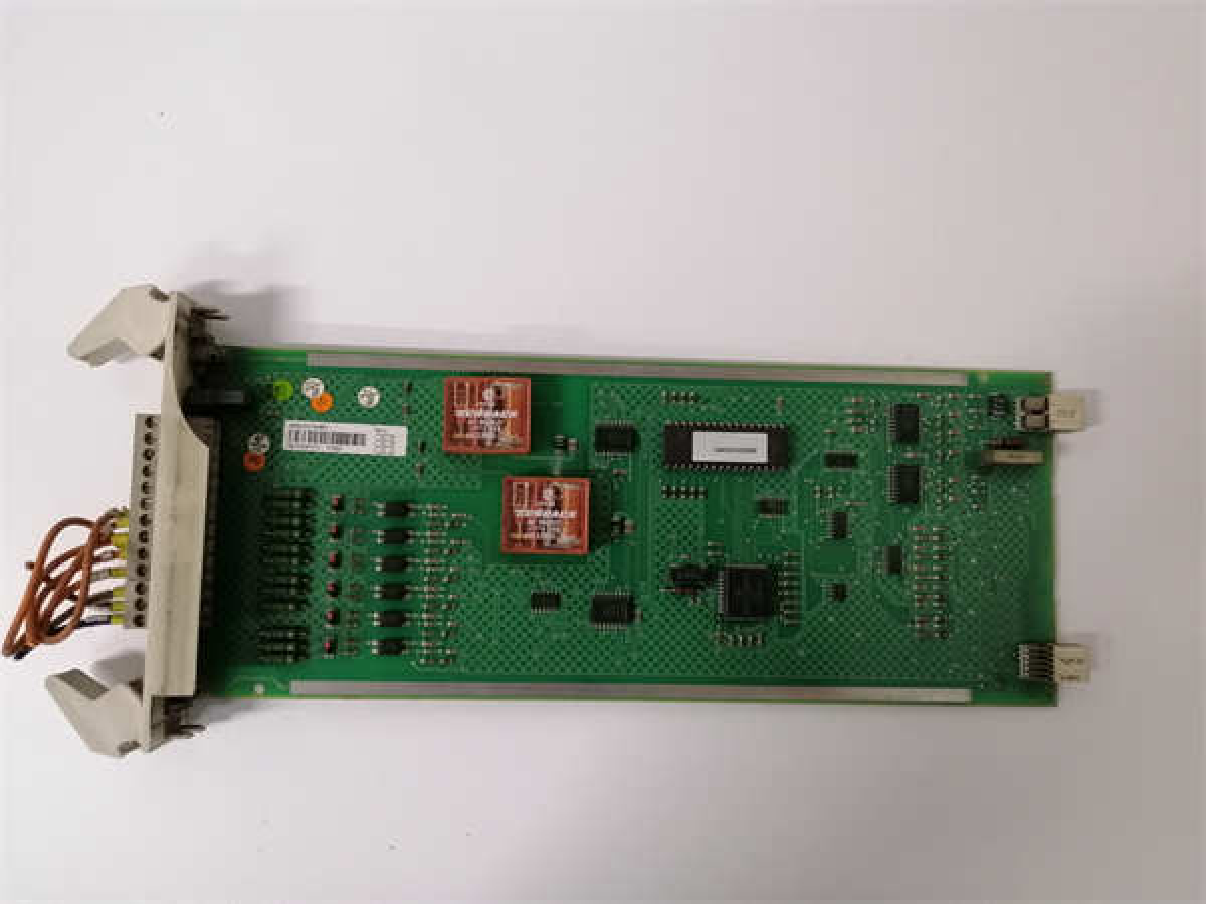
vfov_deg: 53.1
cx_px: 603
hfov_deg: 67.3
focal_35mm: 26
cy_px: 452
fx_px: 906
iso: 250
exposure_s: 1/33.3
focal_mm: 3.81
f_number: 2.2
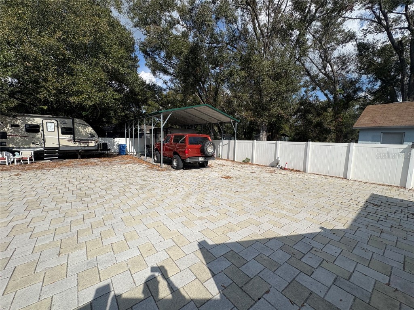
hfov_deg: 102.1
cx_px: 207
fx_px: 167
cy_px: 155
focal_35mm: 14
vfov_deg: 85.7
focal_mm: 2.22
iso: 40
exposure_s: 1/2415
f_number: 2.2
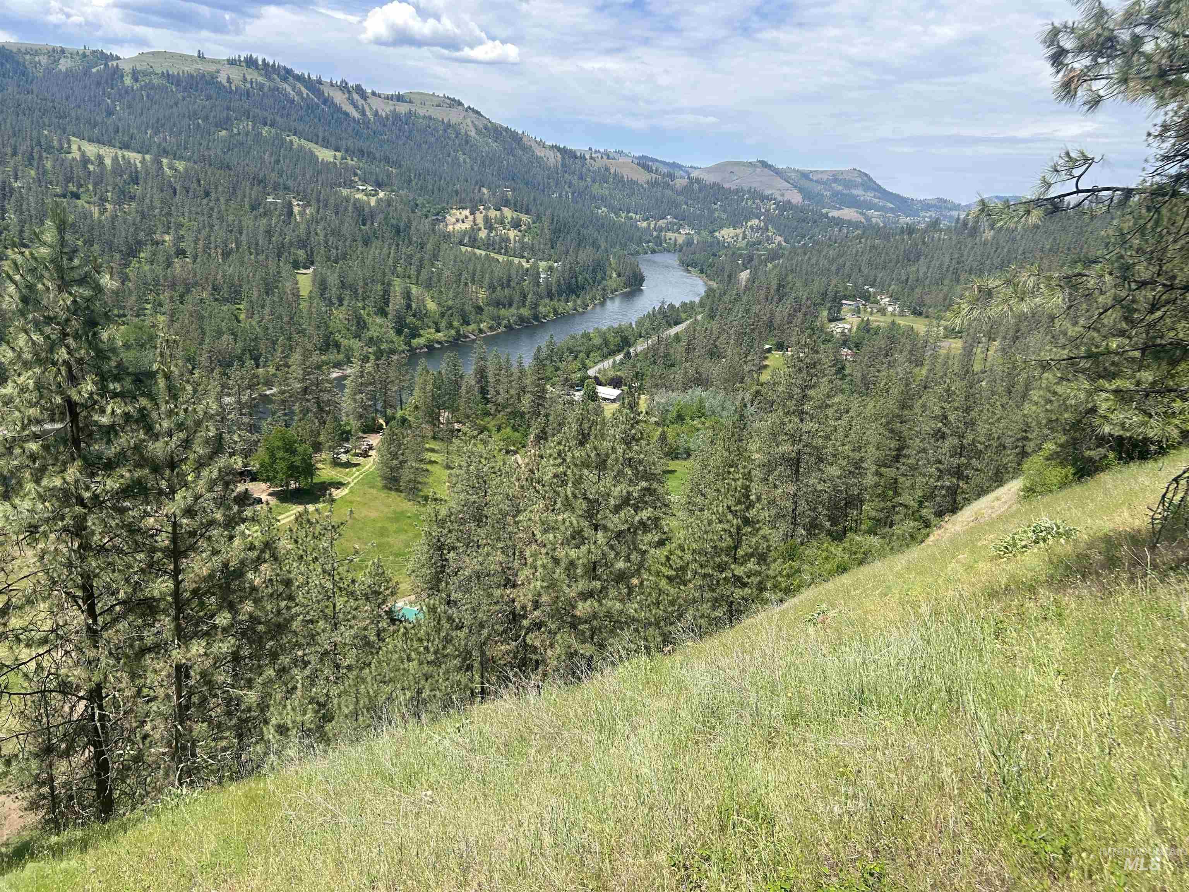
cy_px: 446
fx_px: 893
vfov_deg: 53.1
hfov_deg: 67.3
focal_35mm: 26
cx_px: 594
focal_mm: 5.7
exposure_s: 1/2841
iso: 50
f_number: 1.5
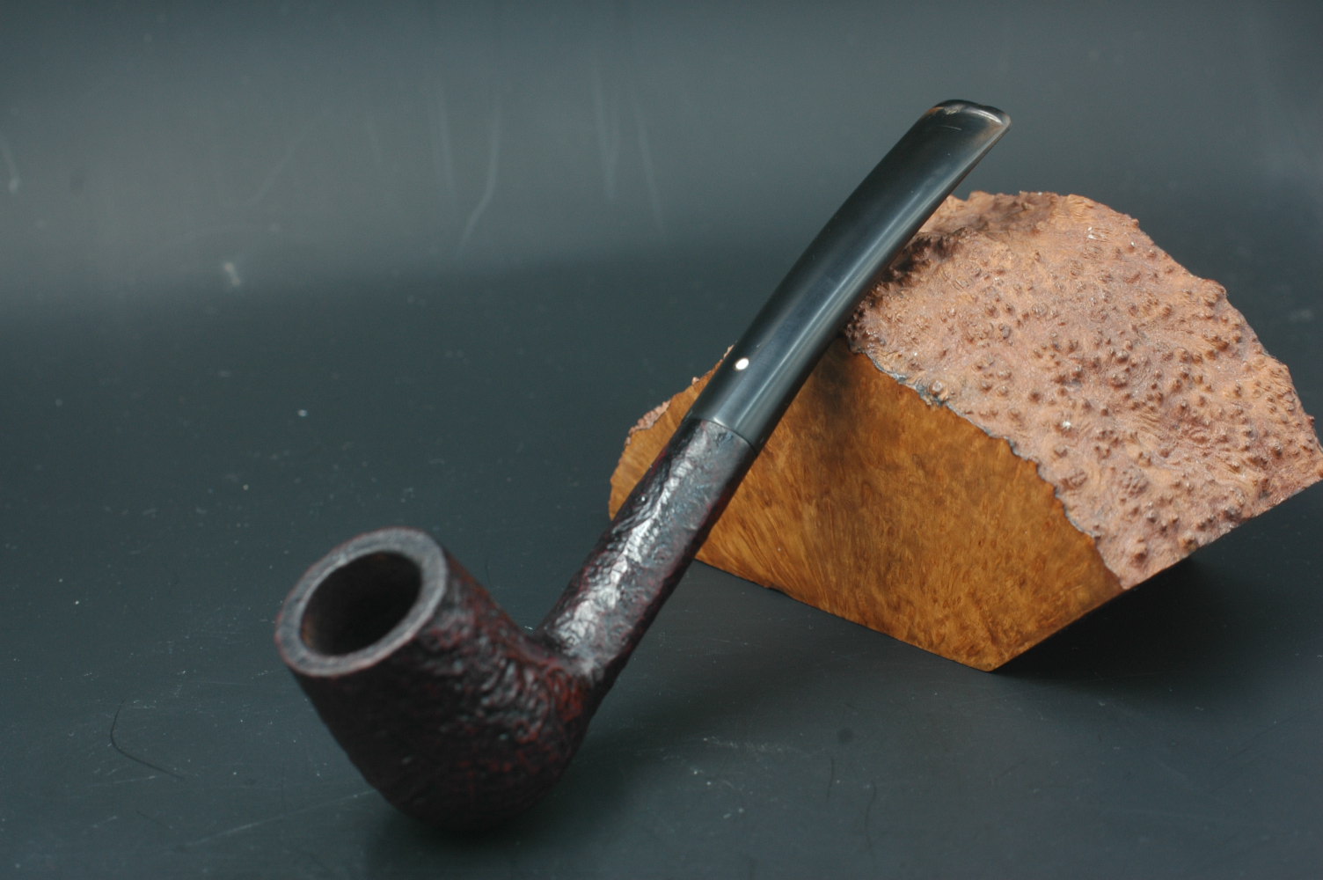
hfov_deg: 19.5
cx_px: 662
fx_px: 3855
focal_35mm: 105
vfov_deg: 13.0
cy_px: 440
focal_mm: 70
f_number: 8
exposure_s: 1/6
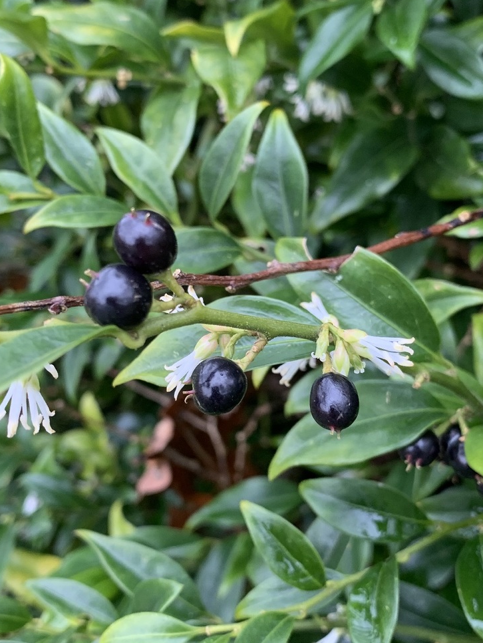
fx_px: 799
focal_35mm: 43
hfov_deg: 33.6
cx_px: 232
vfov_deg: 43.8
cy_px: 313
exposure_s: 1/64
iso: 100
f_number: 1.8
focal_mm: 4.25
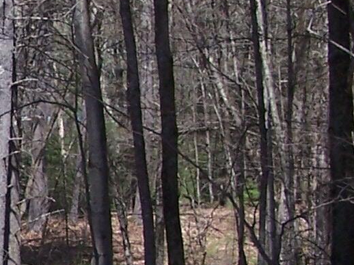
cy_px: 223
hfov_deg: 10.1
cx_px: -170
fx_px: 1932
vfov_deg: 7.8
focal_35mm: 189
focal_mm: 6.3
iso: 80
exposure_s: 1/640
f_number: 2.8
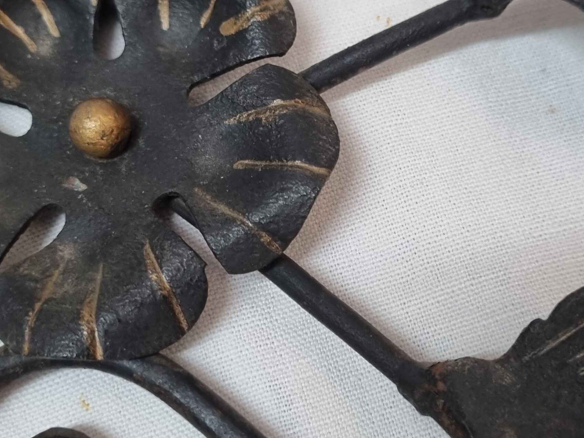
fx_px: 1046
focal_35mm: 62
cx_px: 359
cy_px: 193
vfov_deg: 23.6
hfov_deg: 31.1
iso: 200
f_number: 1.8
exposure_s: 1/50
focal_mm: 5.4
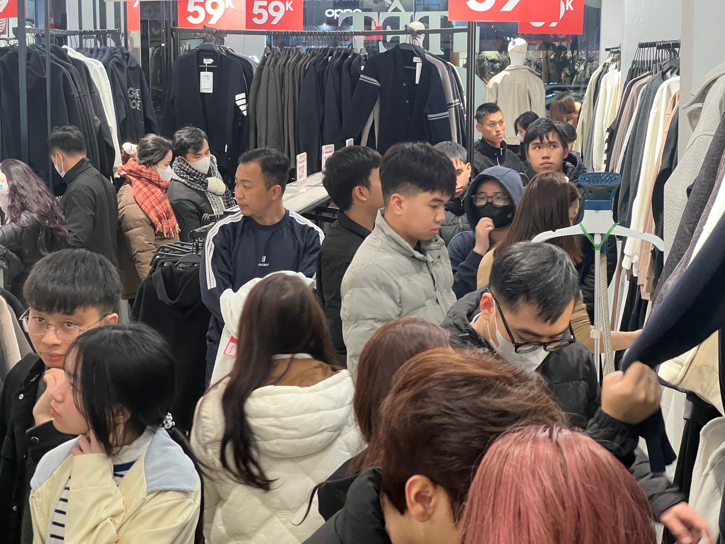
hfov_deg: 25.3
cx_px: 362
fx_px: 1613
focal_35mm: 77
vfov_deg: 19.1
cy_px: 272
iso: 320
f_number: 2.8
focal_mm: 9
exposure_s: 1/50
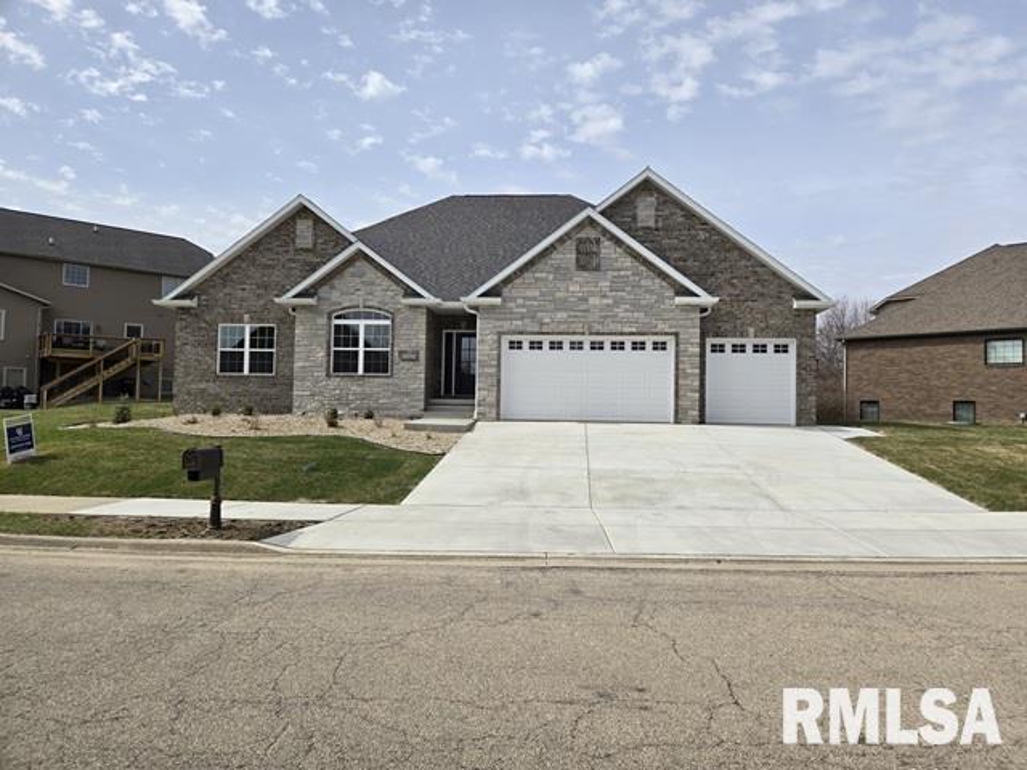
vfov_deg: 58.9
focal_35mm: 23
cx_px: 514
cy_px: 385
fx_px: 682
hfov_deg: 73.9
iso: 25
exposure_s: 1/3211
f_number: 1.8
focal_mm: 5.4
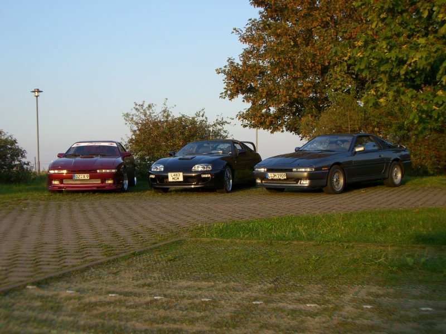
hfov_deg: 34.9
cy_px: 167
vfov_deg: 26.6
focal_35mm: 55
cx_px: 223
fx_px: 709
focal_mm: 9
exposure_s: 1/250
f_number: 3.3
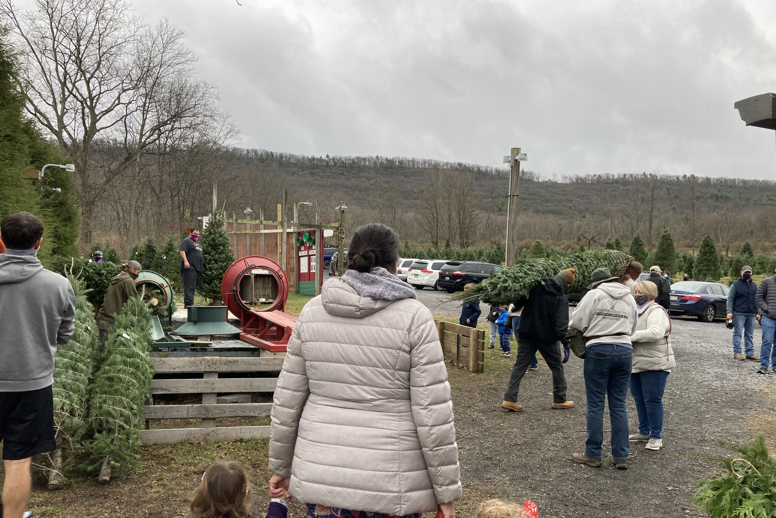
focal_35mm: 30
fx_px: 647
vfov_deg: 43.5
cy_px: 287
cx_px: 394
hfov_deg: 61.9
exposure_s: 1/271
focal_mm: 3.99
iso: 20
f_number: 1.8
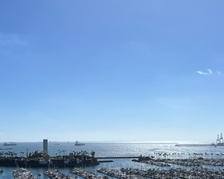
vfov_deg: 29.8
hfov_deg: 36.6
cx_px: 61
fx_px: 331
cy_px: 133
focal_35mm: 50
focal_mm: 5.7
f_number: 1.5
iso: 50
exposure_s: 1/10309
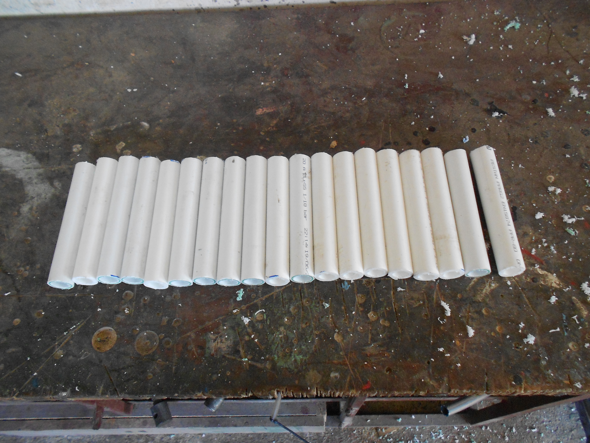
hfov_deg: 67.3
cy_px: 222
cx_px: 295
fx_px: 443
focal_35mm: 26
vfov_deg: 53.1
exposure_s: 1/30
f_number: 3.2
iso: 400
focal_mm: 4.6
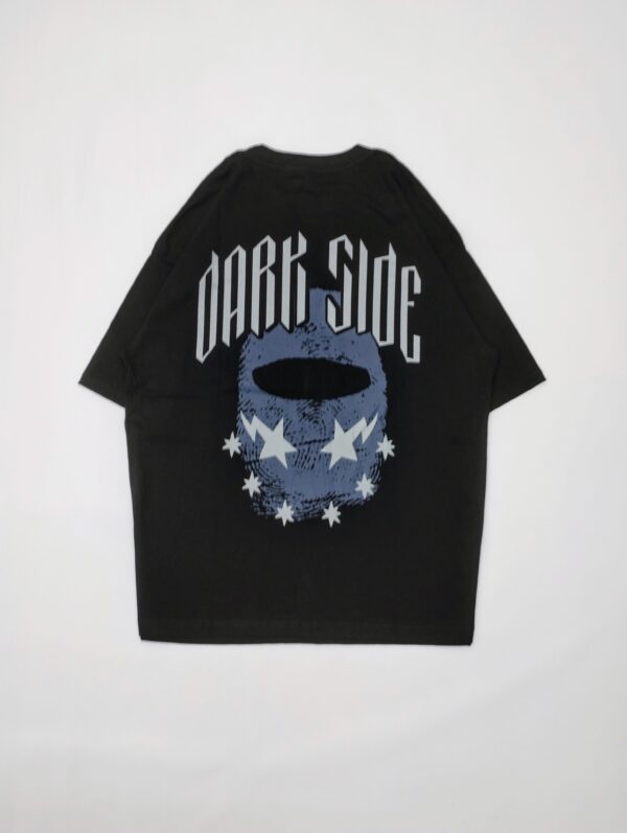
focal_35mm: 28
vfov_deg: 63.4
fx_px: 675
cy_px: 416
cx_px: 314
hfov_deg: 49.9
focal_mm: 4.27
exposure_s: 1/8
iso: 100
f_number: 1.8
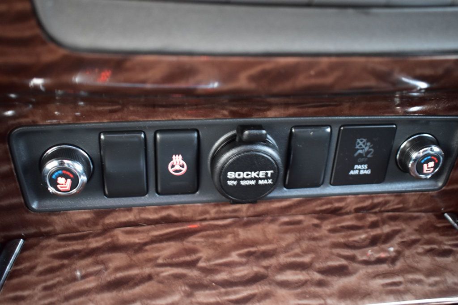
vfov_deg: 35.5
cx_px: 229
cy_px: 152
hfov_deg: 51.3
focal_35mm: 38
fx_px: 477
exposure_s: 1/2
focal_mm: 25
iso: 1600
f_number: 4
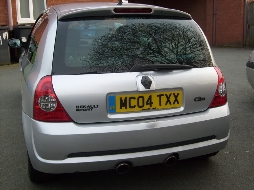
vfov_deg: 33.6
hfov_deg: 43.9
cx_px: 127
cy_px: 95
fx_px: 316
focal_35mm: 43
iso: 80
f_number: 3
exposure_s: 1/125
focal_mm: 7.2
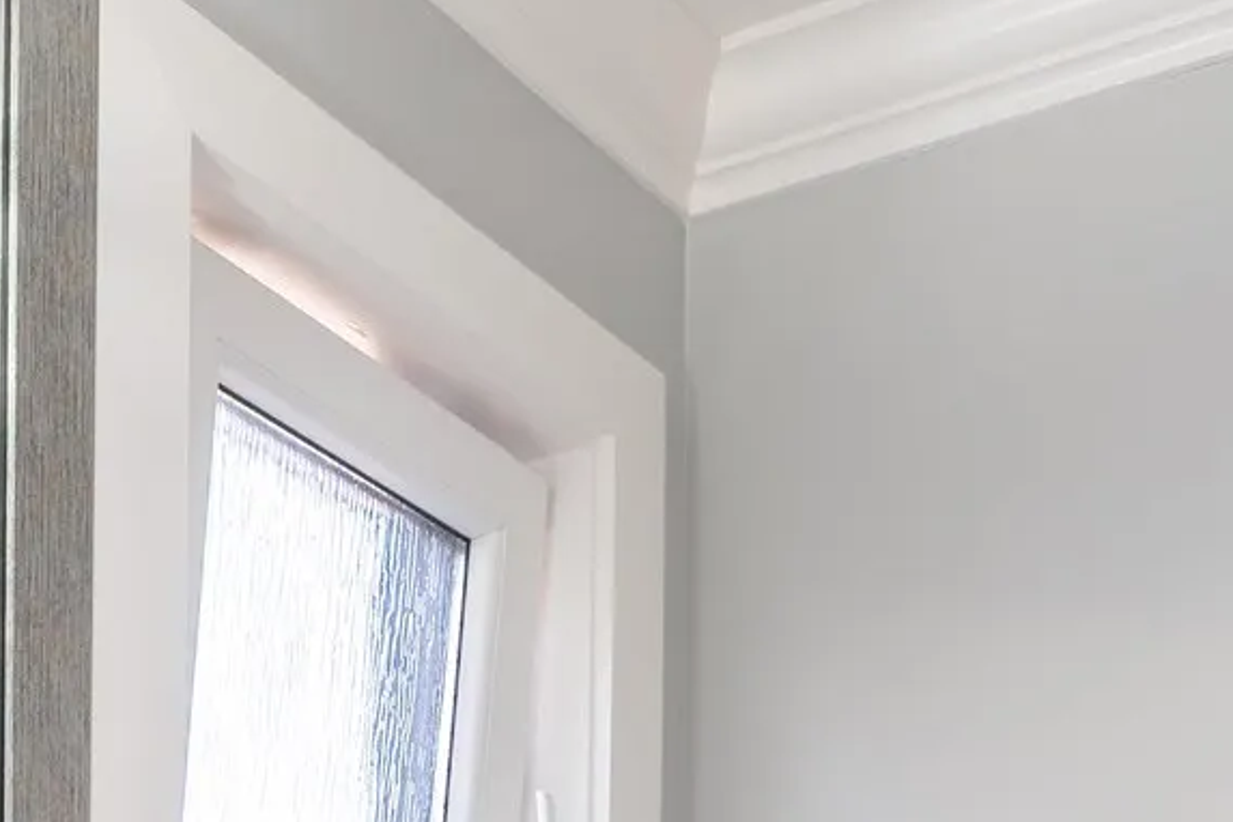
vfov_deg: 14.2
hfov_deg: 25.9
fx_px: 2679
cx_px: 630
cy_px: 1721
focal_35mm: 78
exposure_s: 1/50
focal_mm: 14.6
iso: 100
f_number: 6.3
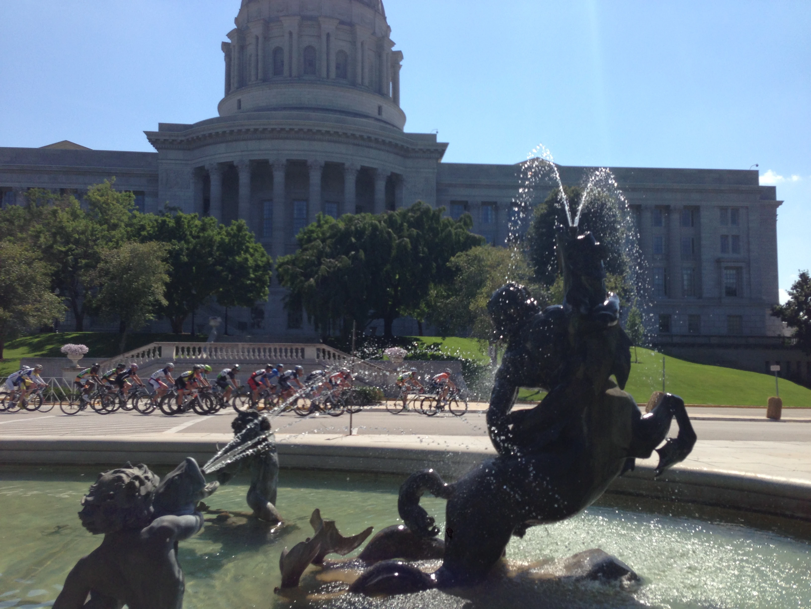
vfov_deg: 42.9
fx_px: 773
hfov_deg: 55.4
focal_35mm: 33
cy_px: 304
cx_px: 406
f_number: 2.4
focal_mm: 4.13
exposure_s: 1/1938
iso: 50
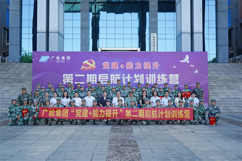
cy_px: 80
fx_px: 249
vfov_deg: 35.9
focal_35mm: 37
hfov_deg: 51.9
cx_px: 121
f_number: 5.6
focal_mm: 37
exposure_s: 1/125
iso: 100
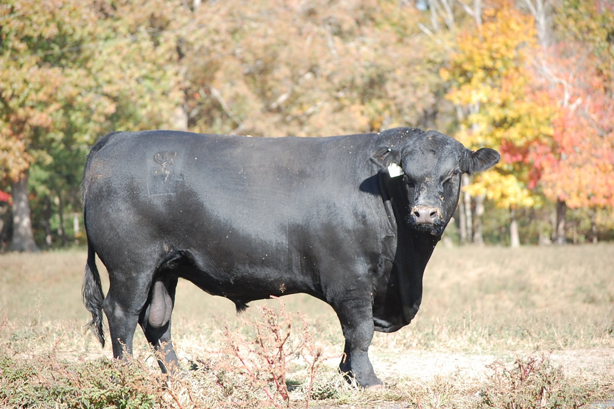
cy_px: 204
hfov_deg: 11.8
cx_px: 307
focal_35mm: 174
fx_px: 2965
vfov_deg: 7.9
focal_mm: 116
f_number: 5.6
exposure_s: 1/500
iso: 400
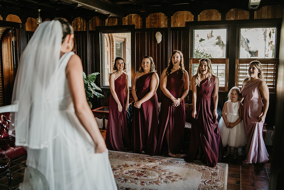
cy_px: 95
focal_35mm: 35
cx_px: 142
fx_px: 276
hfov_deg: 54.4
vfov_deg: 37.9
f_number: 1.8
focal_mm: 35
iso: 640
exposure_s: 1/160
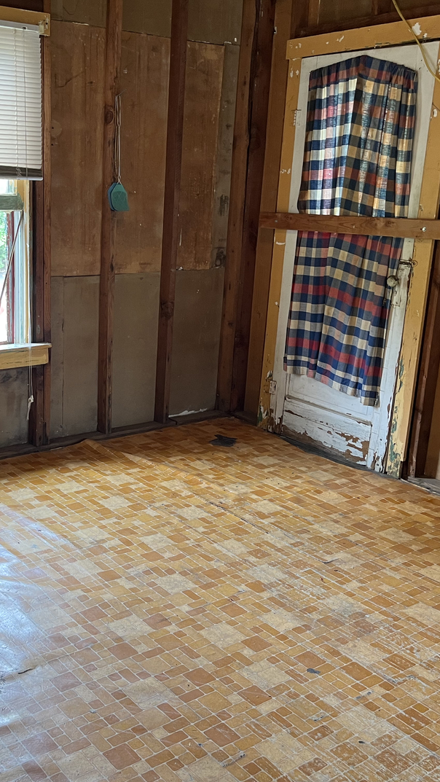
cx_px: 116
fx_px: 788
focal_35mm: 38
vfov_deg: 52.8
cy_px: 393
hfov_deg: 30.7
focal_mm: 5.1
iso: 100
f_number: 1.6
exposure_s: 1/60
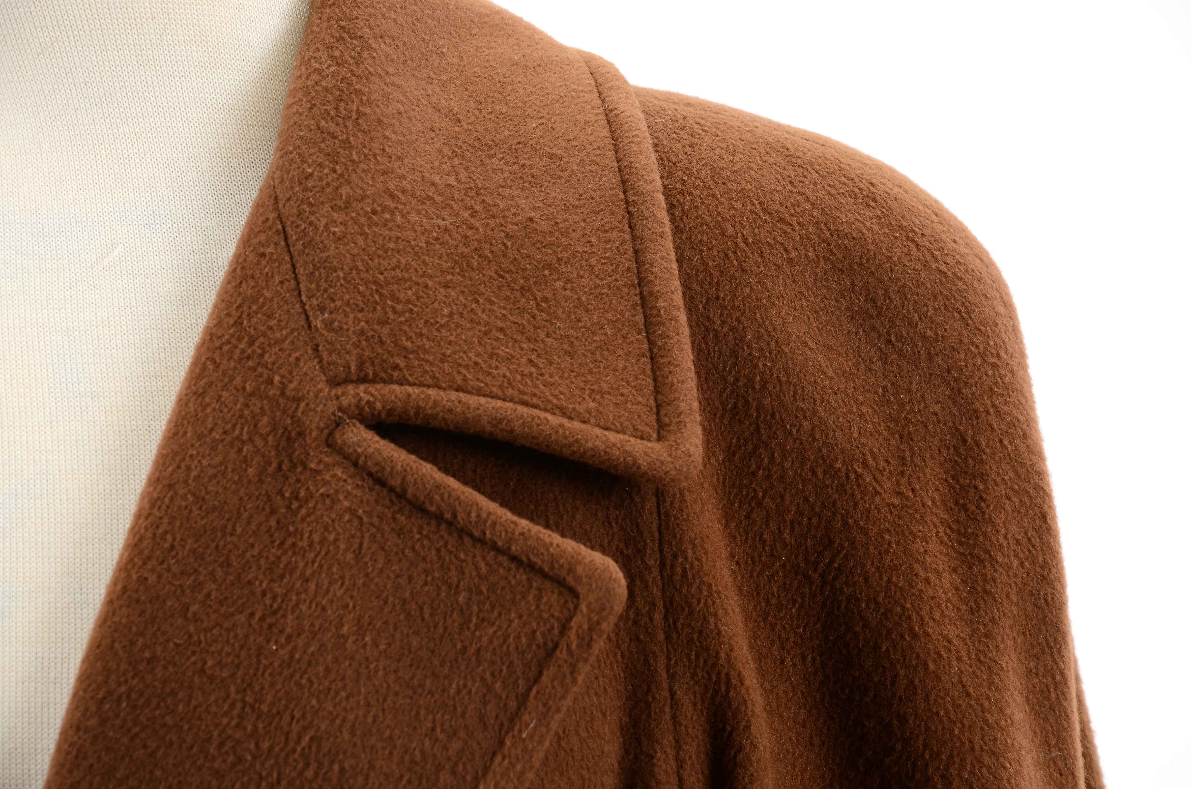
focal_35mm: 158
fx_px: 5200
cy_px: 394
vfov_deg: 8.7
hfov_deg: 13.1
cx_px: 596
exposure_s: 1/80
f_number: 8
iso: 160
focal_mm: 105
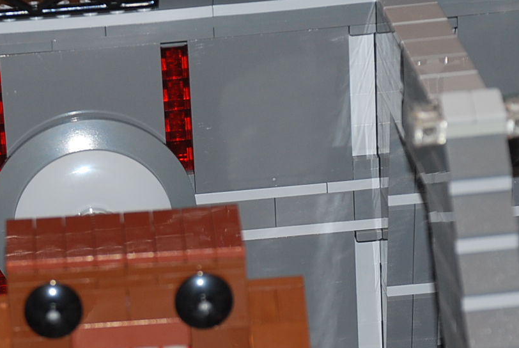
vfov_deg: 5.8
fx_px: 3407
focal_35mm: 236
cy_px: 373
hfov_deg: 8.7
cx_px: 131
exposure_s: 1/60
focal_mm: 66
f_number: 5.3
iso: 200
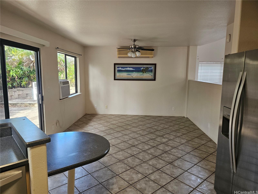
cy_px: 97
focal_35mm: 23
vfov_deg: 58.9
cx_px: 129
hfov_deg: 73.9
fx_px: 171
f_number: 1.7
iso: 250
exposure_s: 1/120
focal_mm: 6.3
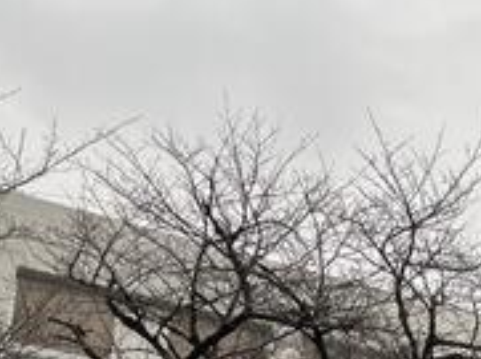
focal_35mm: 93
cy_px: 364
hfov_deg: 20.8
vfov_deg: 15.5
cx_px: 393
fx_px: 1290
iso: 25
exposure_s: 1/121
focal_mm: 3.99
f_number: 1.8
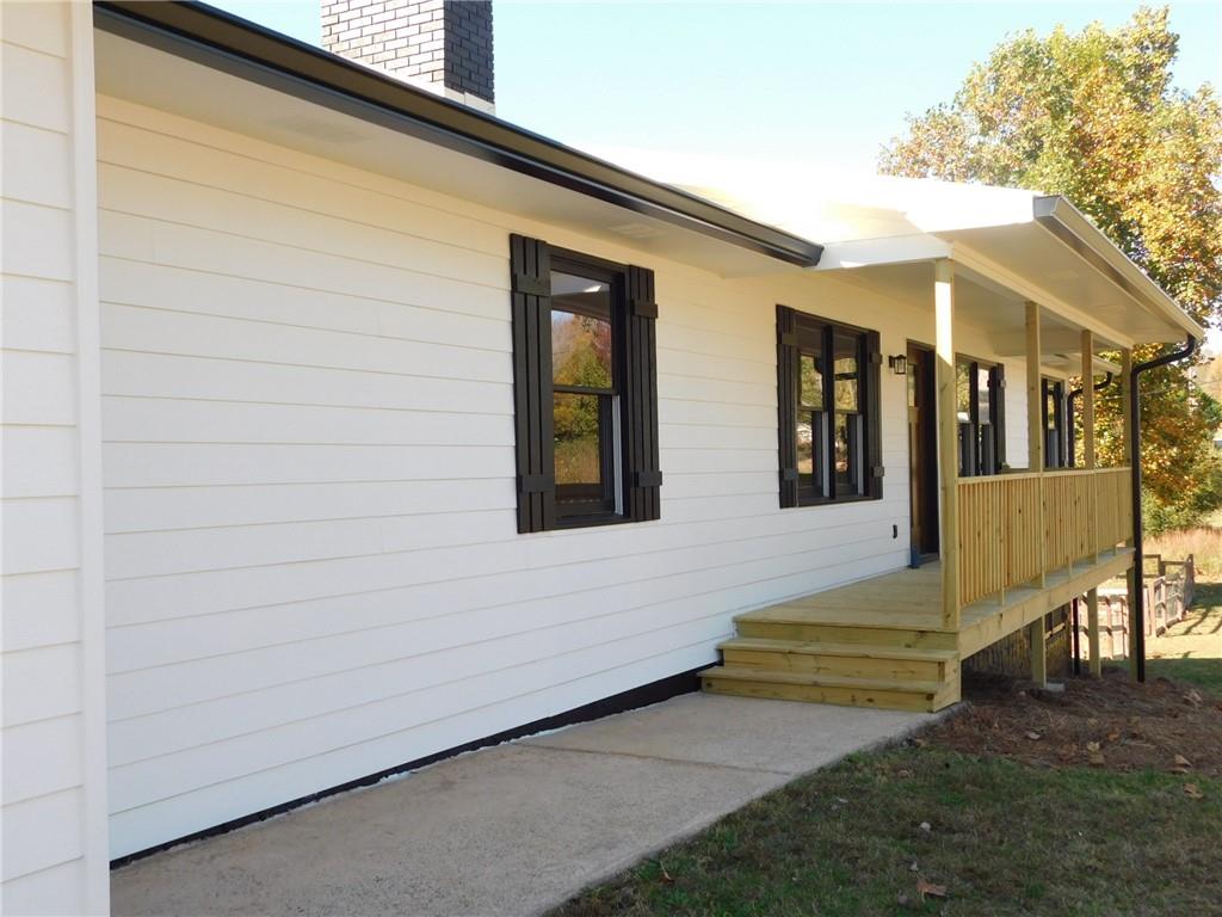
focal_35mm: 36
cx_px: 611
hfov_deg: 51.4
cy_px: 458
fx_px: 1271
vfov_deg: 39.7
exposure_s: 1/250
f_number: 3.5
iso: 125
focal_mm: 6.3
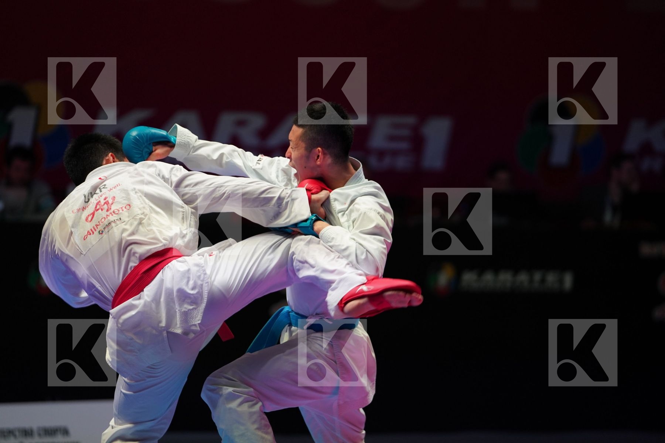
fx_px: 3546
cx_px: 332
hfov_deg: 10.7
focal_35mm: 192
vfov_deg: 7.2
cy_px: 222
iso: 1600
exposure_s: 1/1000
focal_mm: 192
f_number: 2.8
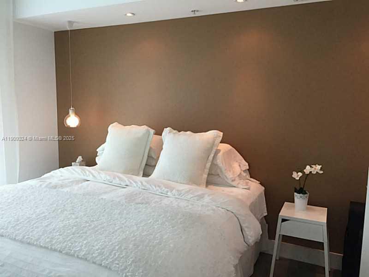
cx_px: 184
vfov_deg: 48.2
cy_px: 138
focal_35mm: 29
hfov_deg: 61.7
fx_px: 309
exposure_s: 1/30
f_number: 2.2
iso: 40
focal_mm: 4.15
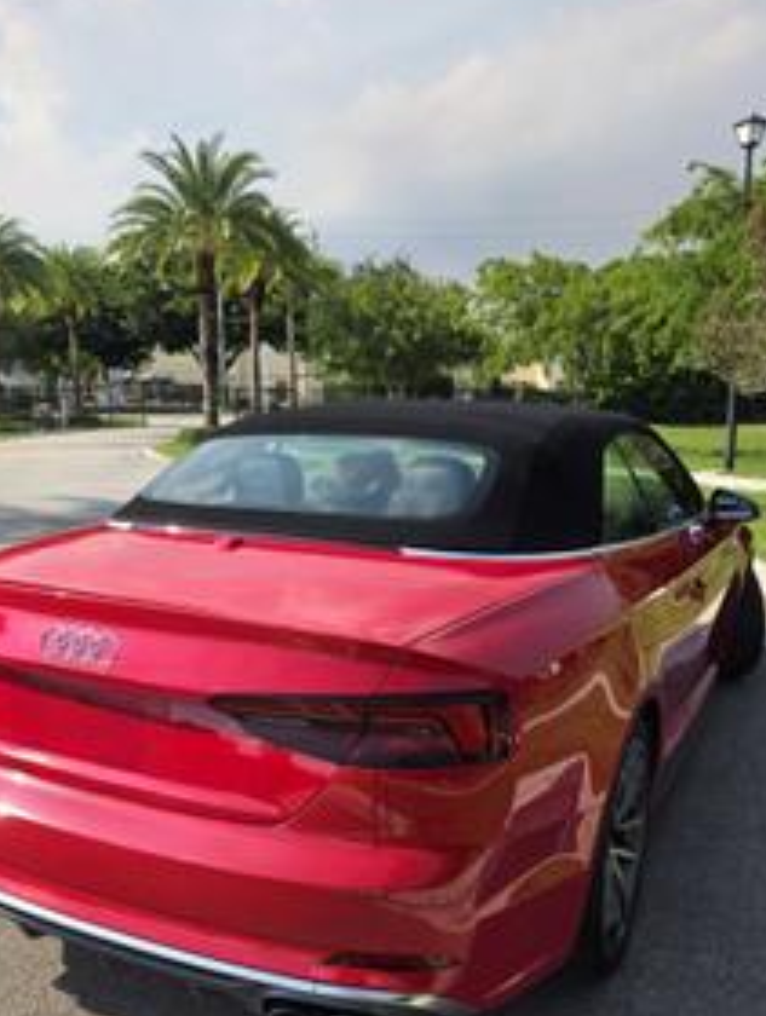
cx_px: 323
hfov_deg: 45.4
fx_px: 912
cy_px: 577
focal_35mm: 31
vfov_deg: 58.1
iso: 80
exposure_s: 1/3333
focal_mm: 6.3
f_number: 1.7
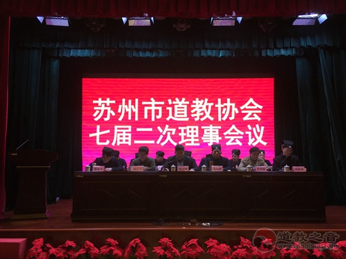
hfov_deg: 61.7
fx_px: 290
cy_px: 130
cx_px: 173
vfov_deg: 48.2
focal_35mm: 29
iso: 64
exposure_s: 1/33
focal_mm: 4.15
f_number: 2.2
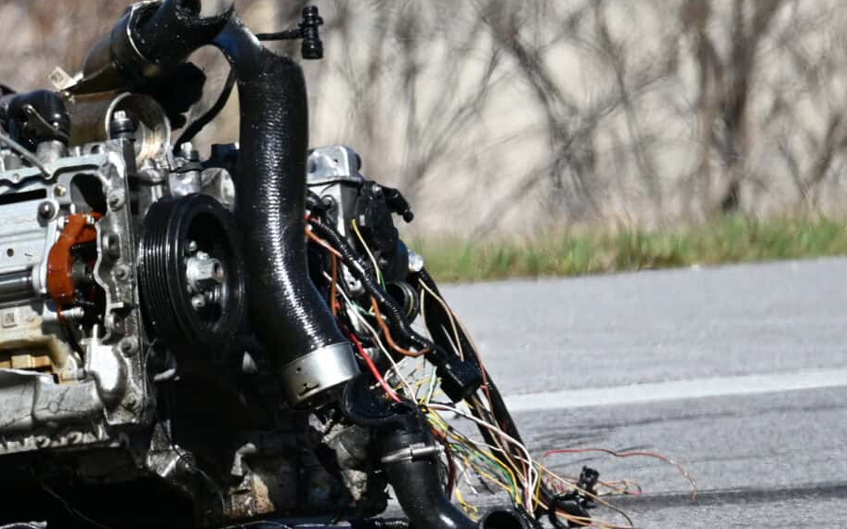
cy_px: 83
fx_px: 24769
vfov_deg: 1.2
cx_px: -268
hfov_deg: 2.0
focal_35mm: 1073
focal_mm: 250
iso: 140
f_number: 6.3
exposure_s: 1/500
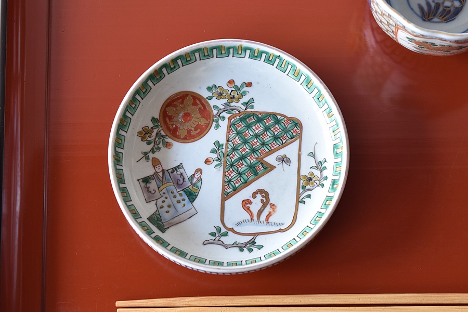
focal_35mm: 82
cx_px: 234
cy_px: 156
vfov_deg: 16.6
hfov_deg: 24.6
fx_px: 1072
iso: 400
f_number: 5.6
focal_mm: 55
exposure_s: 1/3
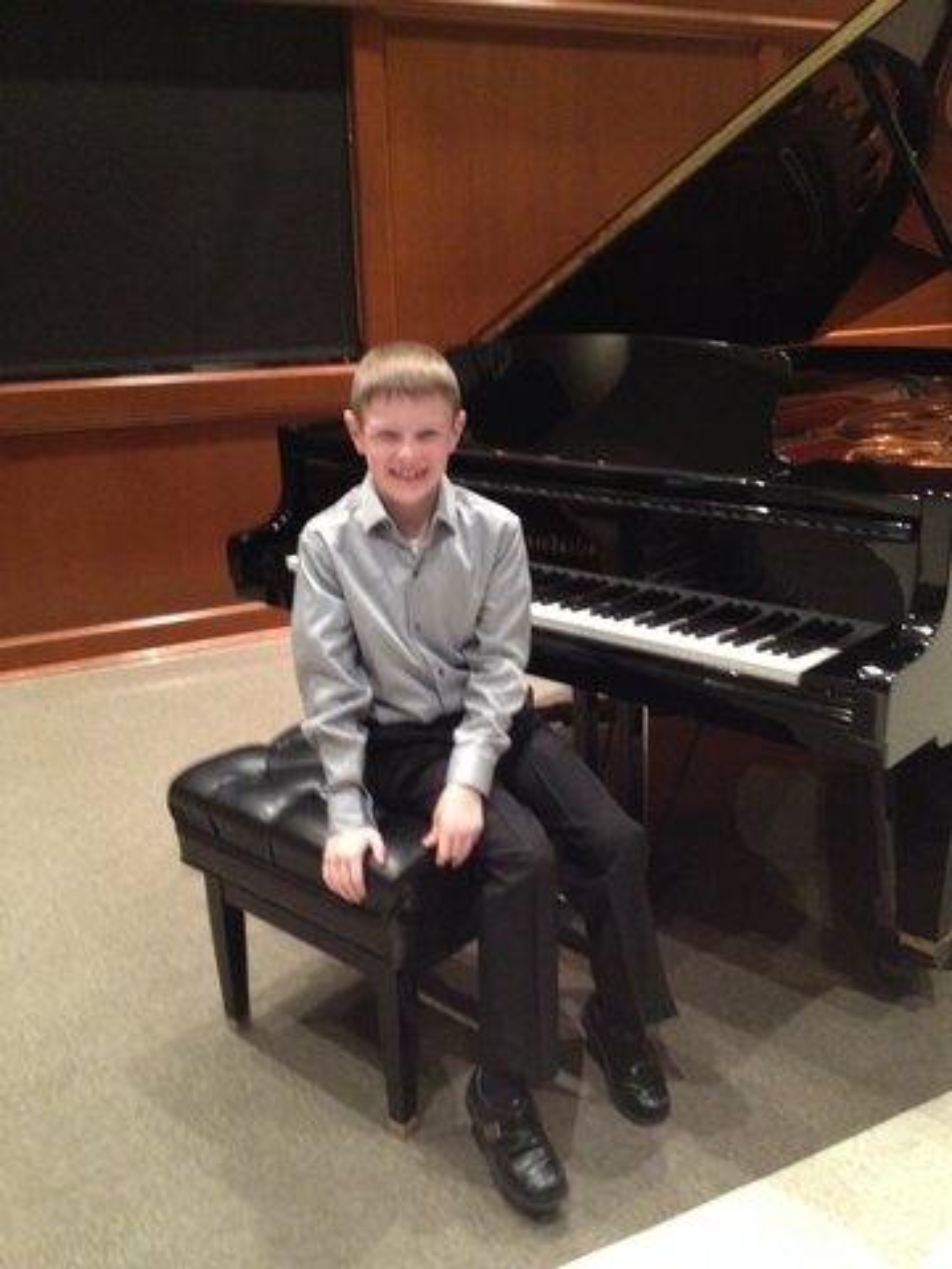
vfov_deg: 52.6
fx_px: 1283
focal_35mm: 35
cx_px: 476
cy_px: 634
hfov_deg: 40.7
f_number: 2.4
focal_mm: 4.28
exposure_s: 1/15
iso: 500
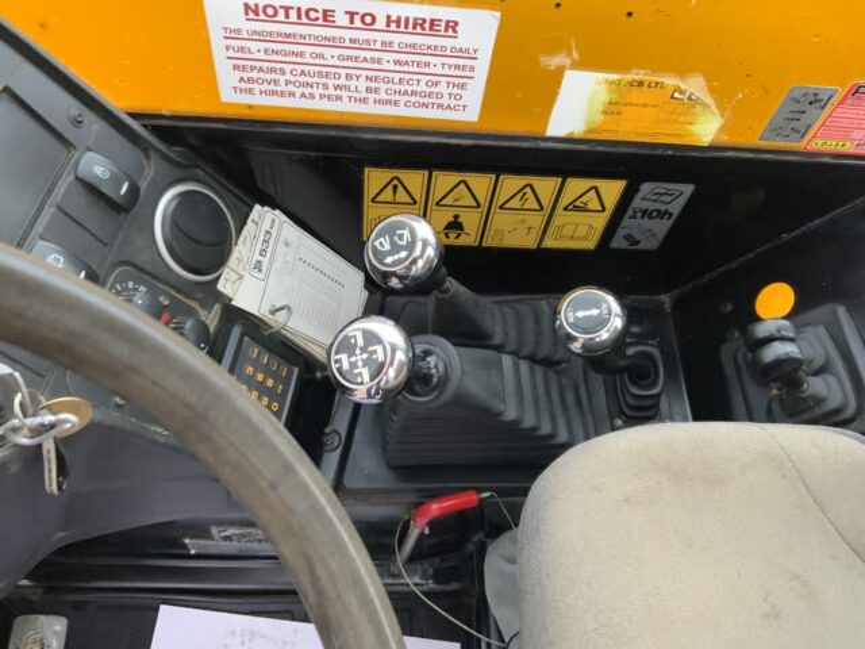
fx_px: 725
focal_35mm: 29
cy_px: 324
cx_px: 432
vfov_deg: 48.2
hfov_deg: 61.7
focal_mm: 3
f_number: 1.8
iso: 125
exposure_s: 1/60
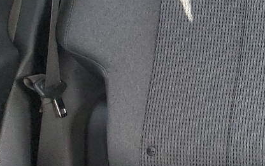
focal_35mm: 106
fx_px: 766
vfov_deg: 12.3
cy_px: 21
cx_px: 481
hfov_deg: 16.4
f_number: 1.5
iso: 155
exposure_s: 1/60.2
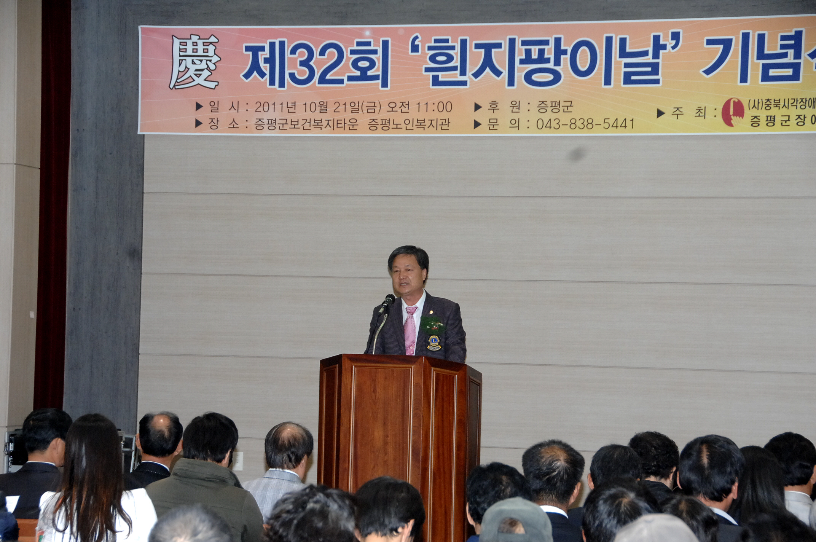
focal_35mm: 105
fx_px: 2377
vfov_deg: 13.0
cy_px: 271
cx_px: 408
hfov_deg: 19.5
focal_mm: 70
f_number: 6.7
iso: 800
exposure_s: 1/60
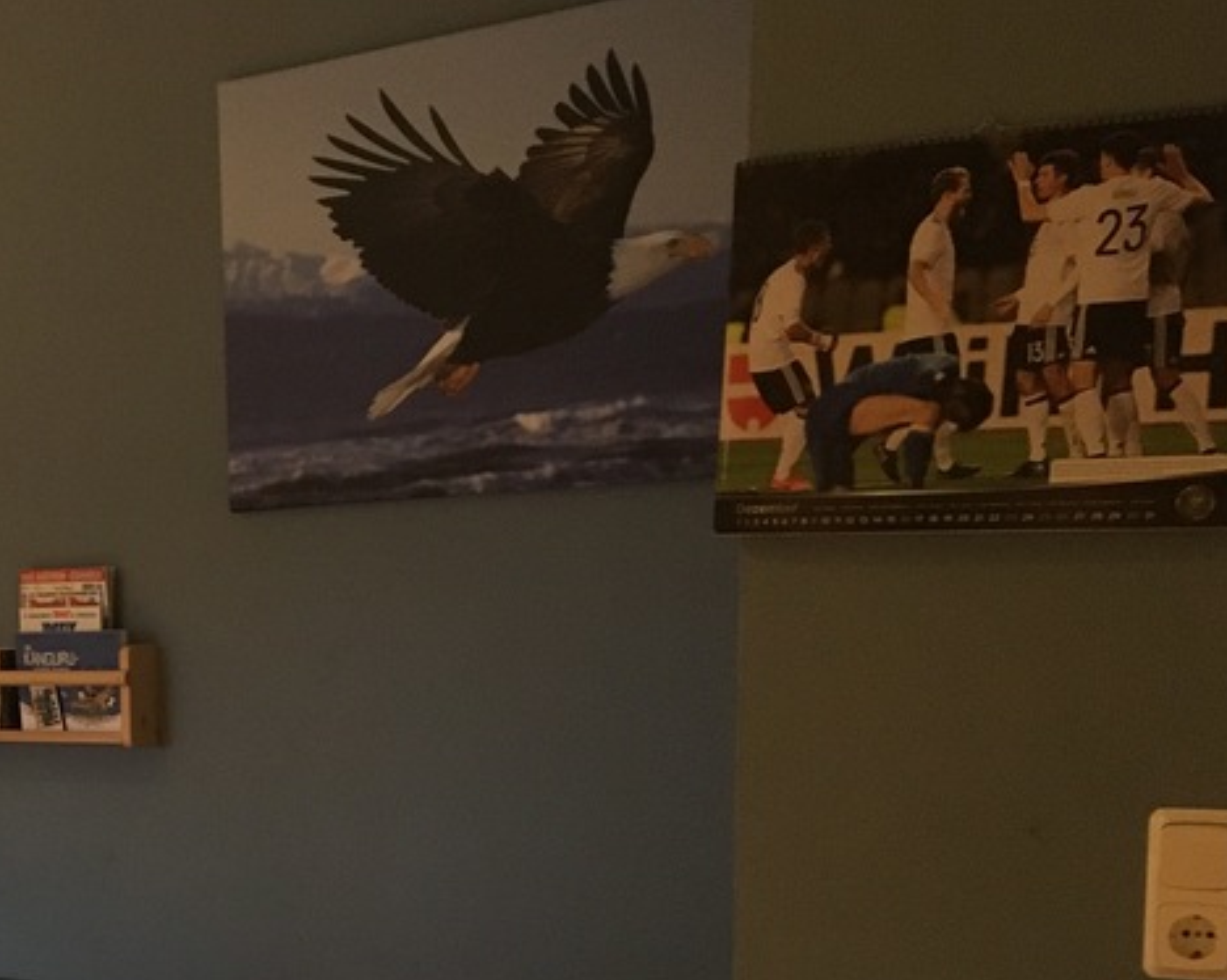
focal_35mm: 62
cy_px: 962
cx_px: -66
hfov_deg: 28.2
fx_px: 2251
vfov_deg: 23.6
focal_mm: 4.15
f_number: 2.2
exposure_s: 1/25
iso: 250
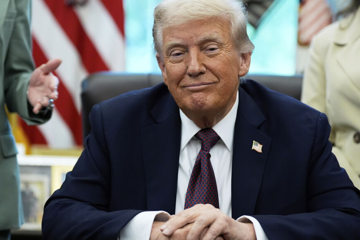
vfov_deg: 11.3
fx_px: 1210
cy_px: 106
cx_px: 187
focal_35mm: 121
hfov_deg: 16.9
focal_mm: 108
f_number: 2.8
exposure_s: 1/200
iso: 3200
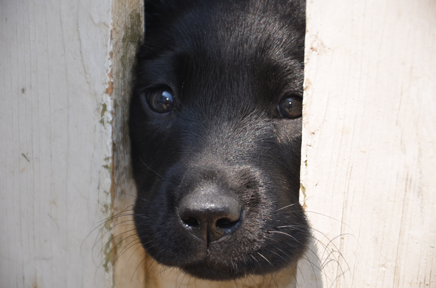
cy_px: 144
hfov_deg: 13.1
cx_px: 218
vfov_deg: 8.7
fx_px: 1903
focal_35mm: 158
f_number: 5.6
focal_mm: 105
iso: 100
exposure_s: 1/200
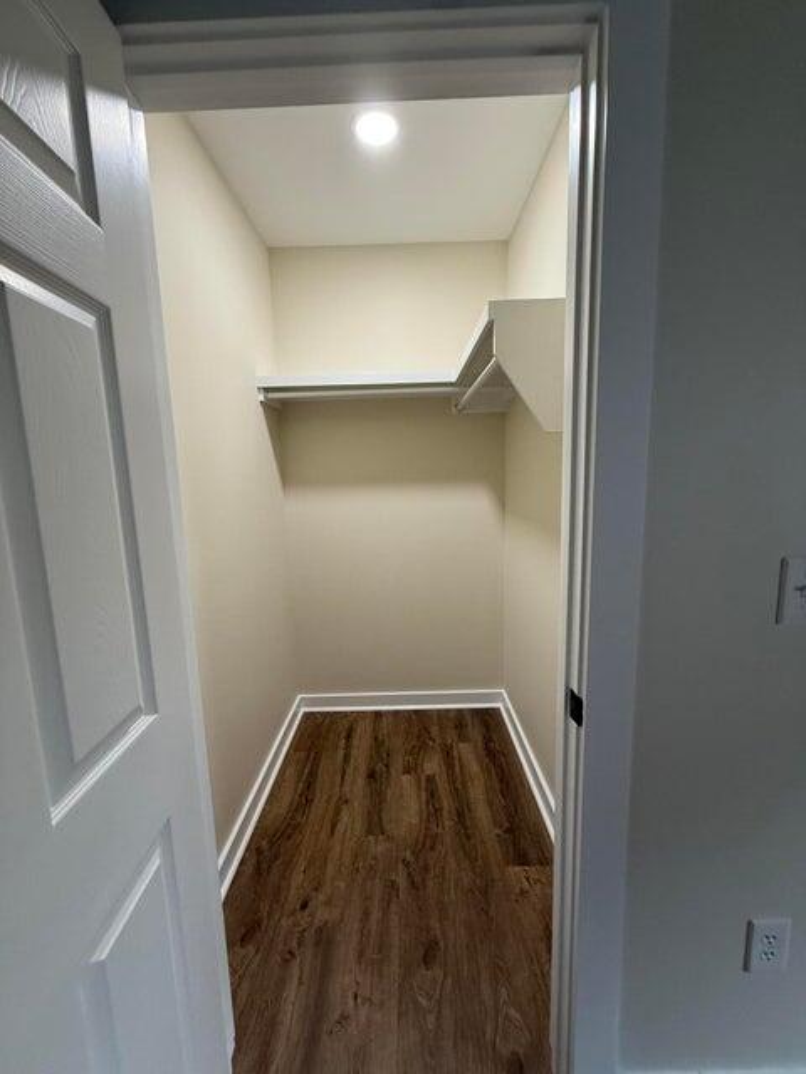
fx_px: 435
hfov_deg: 85.7
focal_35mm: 14
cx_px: 403
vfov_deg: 102.1
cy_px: 537
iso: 160
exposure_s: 1/60
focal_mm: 2.22
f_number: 2.2
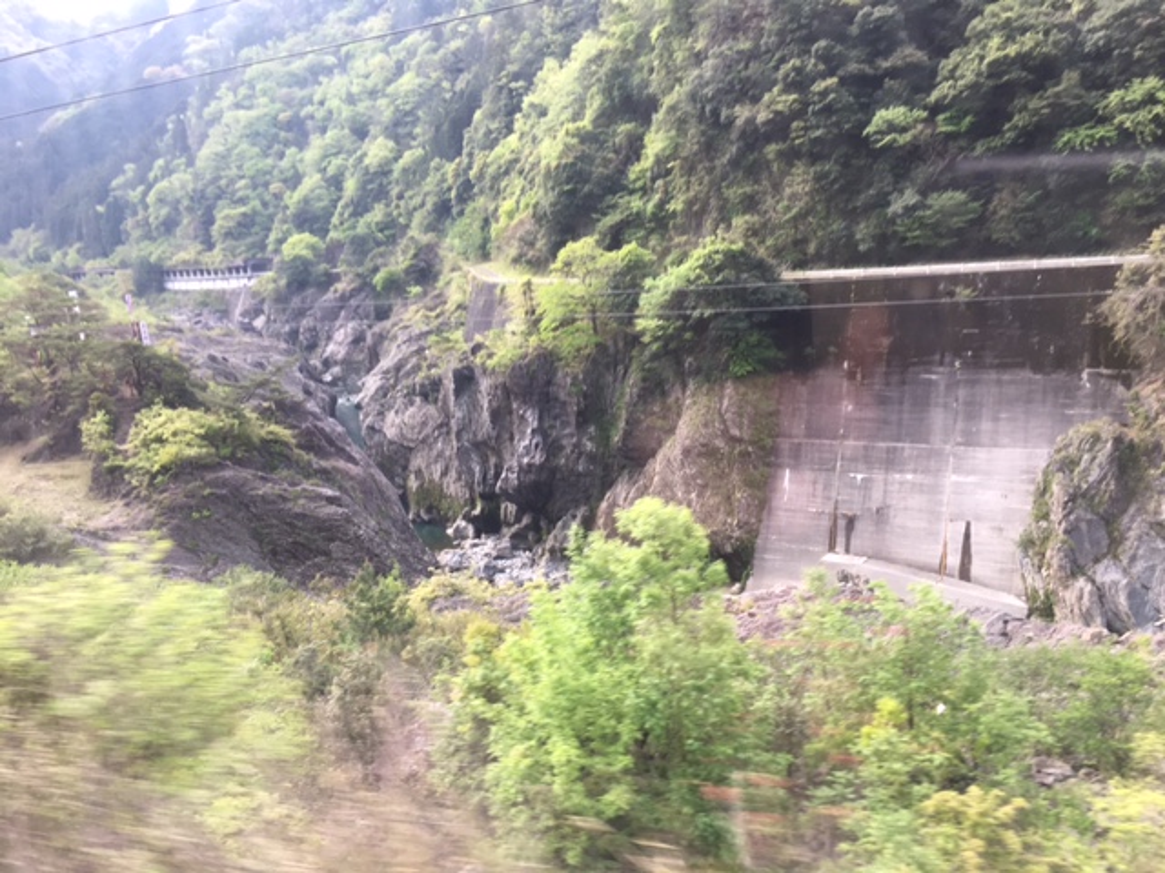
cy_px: 436
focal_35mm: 29
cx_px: 582
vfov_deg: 48.2
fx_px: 976
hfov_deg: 61.7
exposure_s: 1/120
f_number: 2.2
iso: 40
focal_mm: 4.15
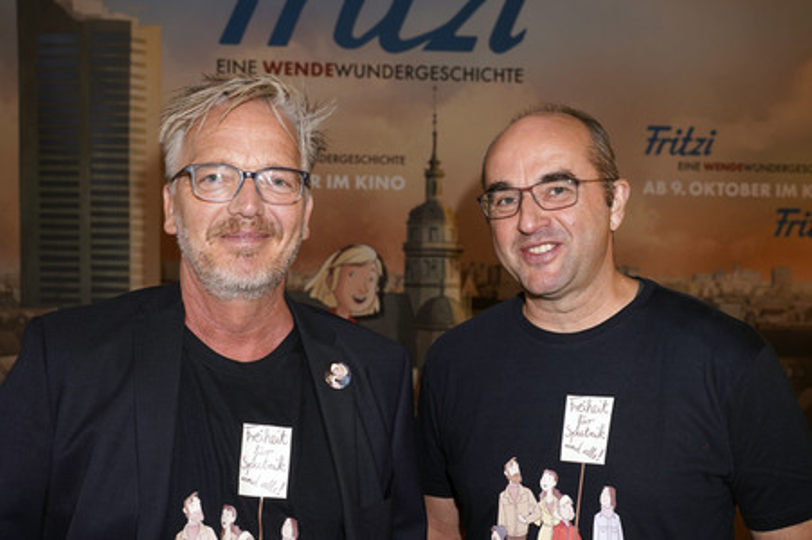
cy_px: 270
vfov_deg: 34.2
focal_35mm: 39
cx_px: 406
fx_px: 879
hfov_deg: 49.6
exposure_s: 1/60
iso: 640
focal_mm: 39
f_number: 5.6
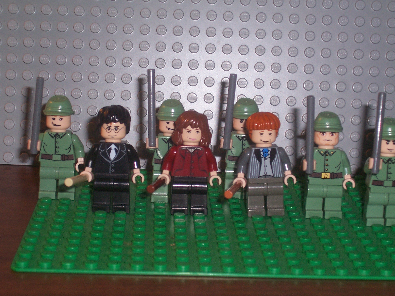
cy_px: 148
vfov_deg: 18.0
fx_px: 936
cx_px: 198
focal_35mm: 82
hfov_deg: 23.8
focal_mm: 13.5
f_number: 4.1
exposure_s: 1/90
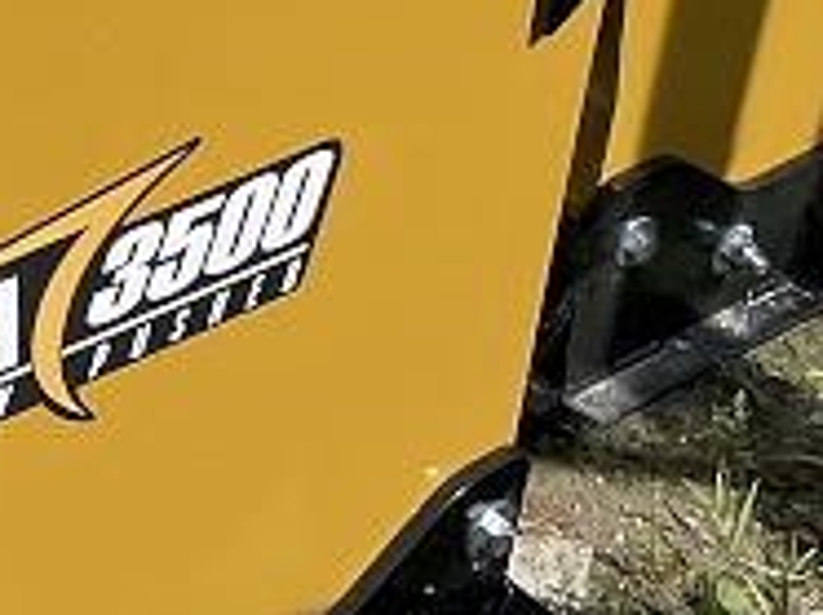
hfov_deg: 15.5
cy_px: -248
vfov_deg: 12.7
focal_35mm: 112
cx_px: -588
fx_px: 2659
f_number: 1.6
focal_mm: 4.2
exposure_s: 1/3731
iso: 32
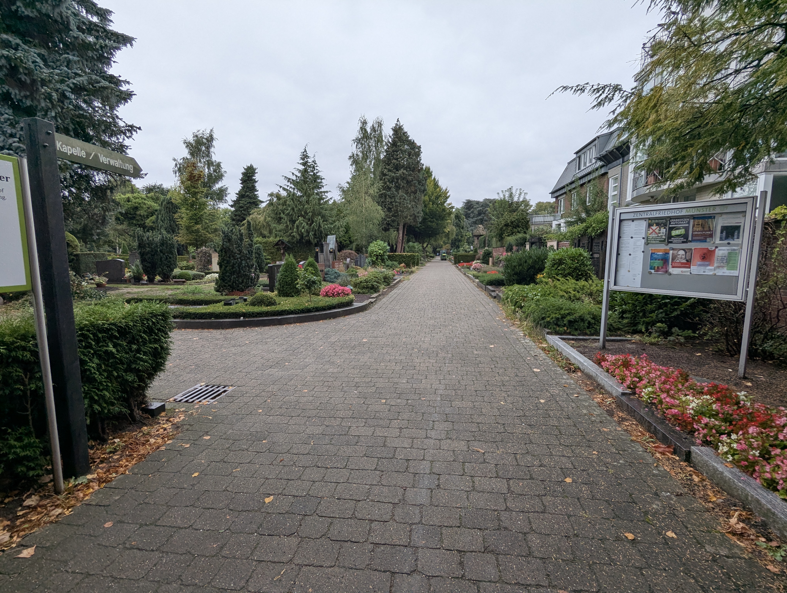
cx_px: 394
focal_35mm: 16
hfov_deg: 94.4
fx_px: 364
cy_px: 296
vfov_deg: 78.2
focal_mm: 2.35
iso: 46
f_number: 2.2
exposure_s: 1/167
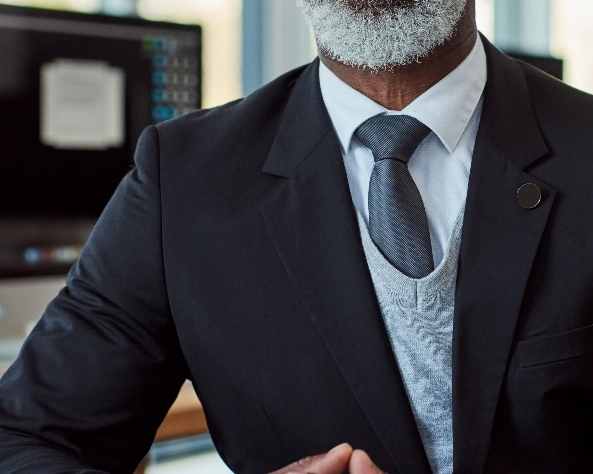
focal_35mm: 134
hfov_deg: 14.3
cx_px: 475
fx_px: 2352
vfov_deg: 11.5
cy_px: 142
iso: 320
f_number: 2.2
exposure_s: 1/250
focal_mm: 50
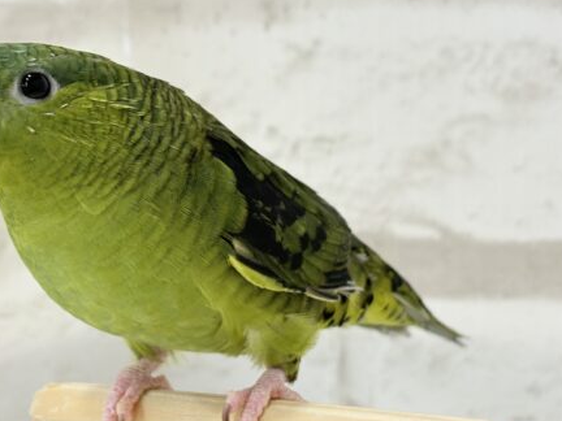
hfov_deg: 25.3
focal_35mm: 77
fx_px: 1250
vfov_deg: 19.1
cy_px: 204
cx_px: 222
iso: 100
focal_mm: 5.96
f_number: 1.6
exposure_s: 1/100
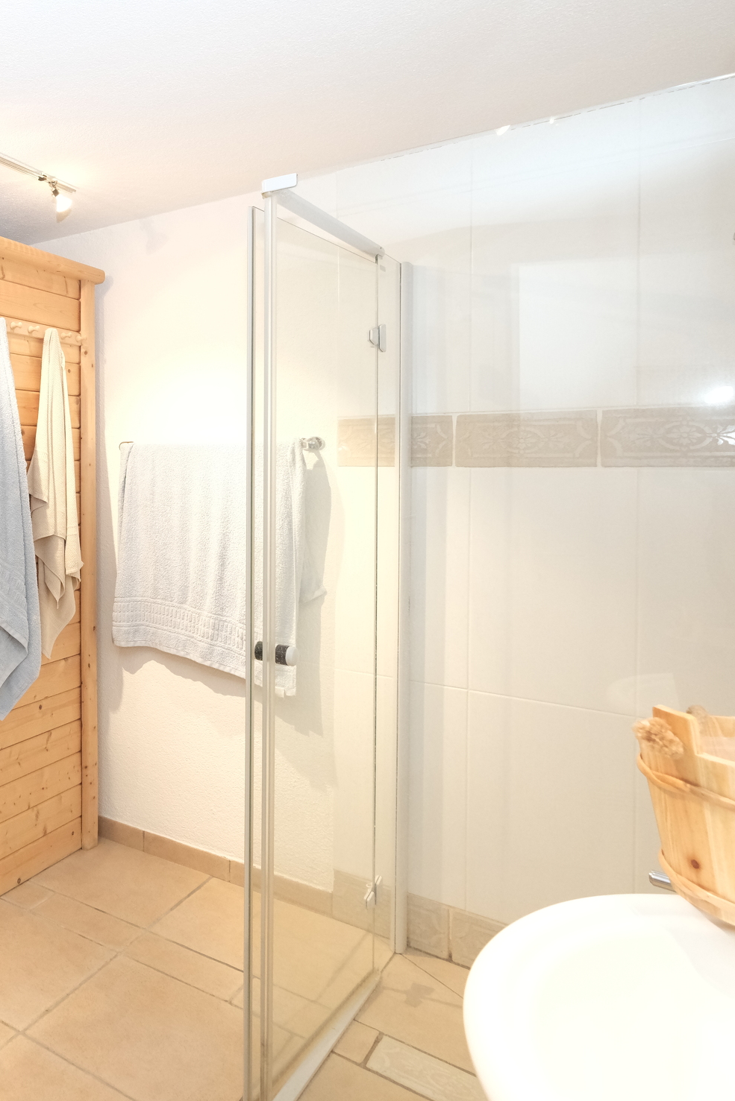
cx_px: -114
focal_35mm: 26
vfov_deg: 69.0
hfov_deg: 38.7
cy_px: 471
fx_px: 796
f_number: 4
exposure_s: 1/60
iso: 2500
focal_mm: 10
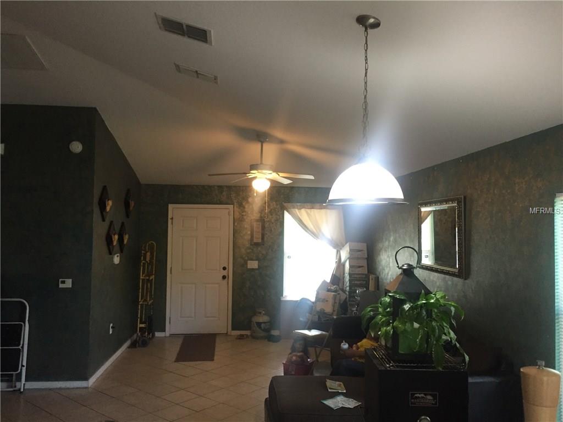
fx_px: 472
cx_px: 282
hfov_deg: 61.7
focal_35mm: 29
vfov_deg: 48.2
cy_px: 211
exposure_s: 1/30
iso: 200
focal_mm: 4.15
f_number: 2.2
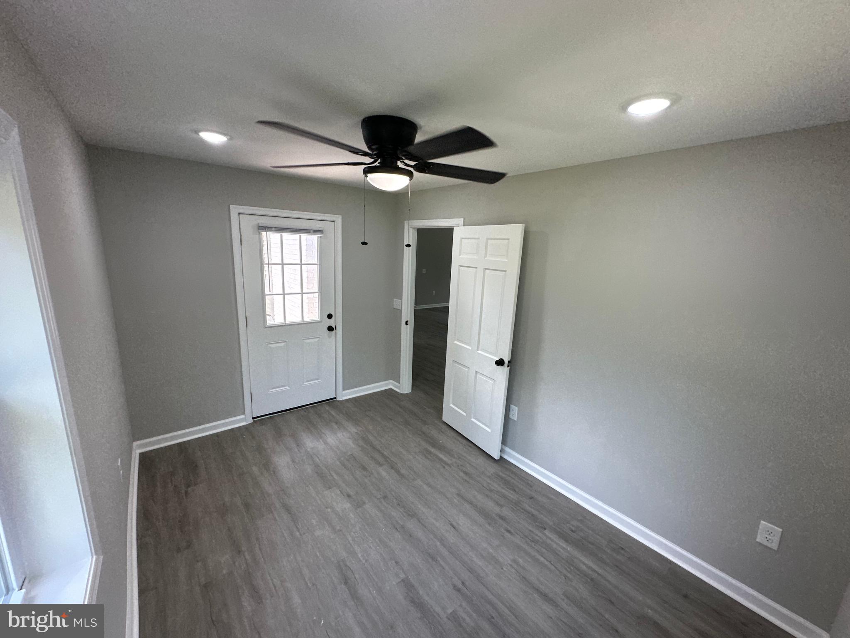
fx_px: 344
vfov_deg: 85.7
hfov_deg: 102.1
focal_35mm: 14
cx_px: 425
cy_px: 319
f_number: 2.2
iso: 125
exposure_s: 1/120
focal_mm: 2.22
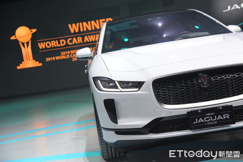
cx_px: 122
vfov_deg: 24.6
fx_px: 371
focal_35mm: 55
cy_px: 81
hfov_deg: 36.3
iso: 500
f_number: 4
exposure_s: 1/125
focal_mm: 55
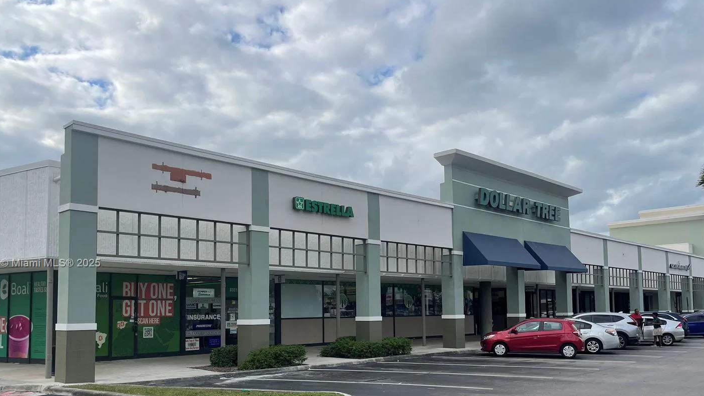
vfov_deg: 37.4
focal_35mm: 31
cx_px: 341
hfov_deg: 62.6
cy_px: 264
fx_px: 579
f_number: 1.6
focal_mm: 5.1
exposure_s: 1/3788
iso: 32
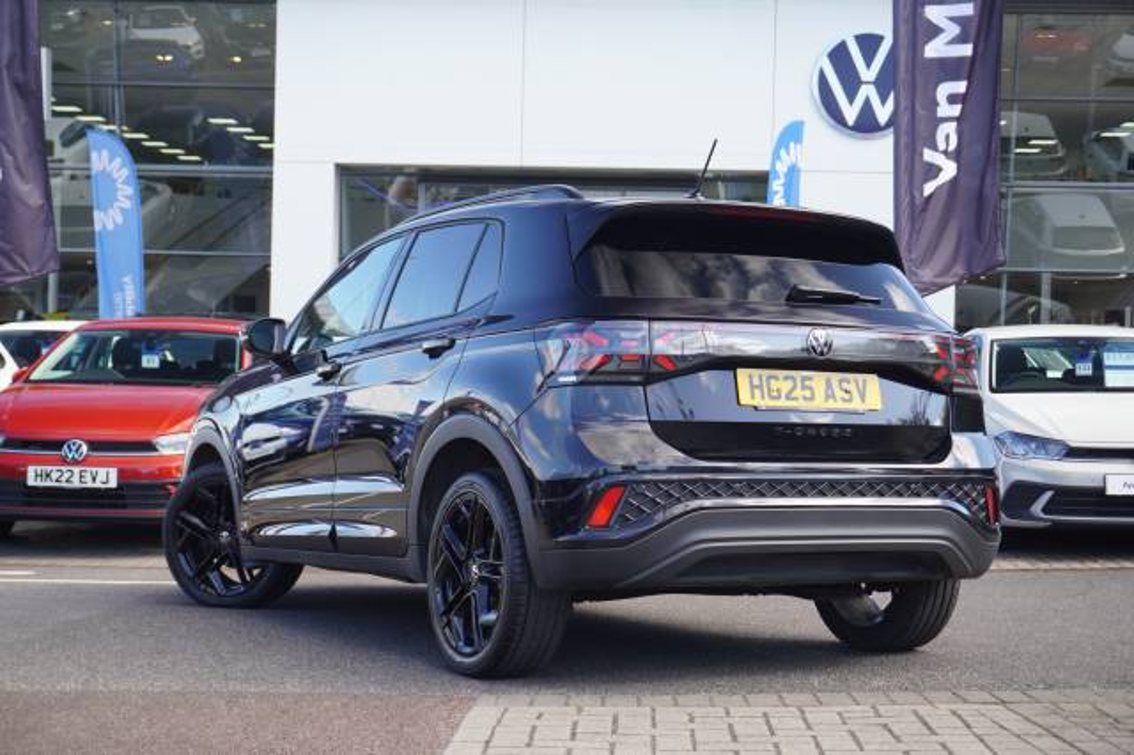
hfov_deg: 35.1
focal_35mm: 57
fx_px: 1794
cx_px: 567
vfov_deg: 23.8
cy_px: 378
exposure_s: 1/160
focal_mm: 38
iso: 320
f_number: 5.6
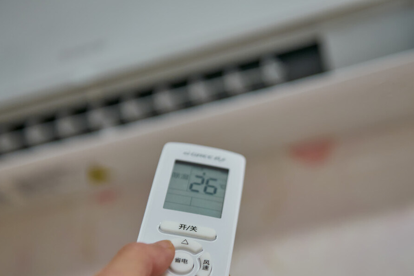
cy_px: 178
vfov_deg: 20.3
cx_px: 230
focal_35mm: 67
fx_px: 771
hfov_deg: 30.0
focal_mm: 50
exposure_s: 1/60
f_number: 2.8
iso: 400
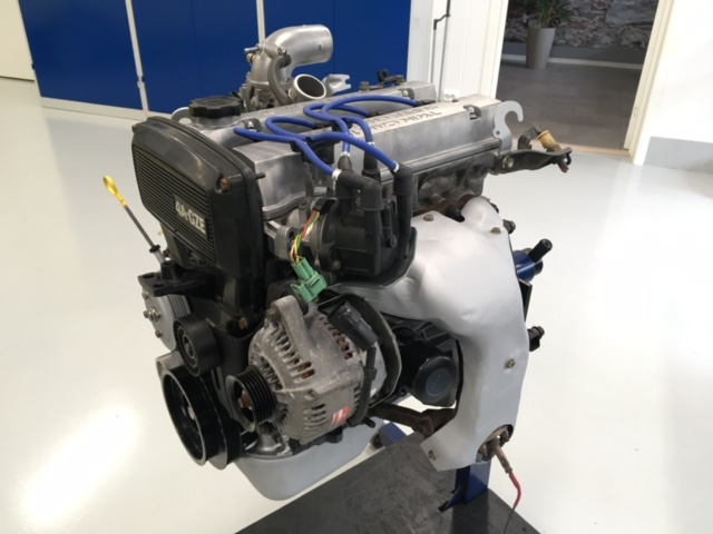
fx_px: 597
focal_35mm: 29
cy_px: 267
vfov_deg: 48.2
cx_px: 356
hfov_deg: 61.7
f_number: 2.2
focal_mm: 4.15
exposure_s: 1/33
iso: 50
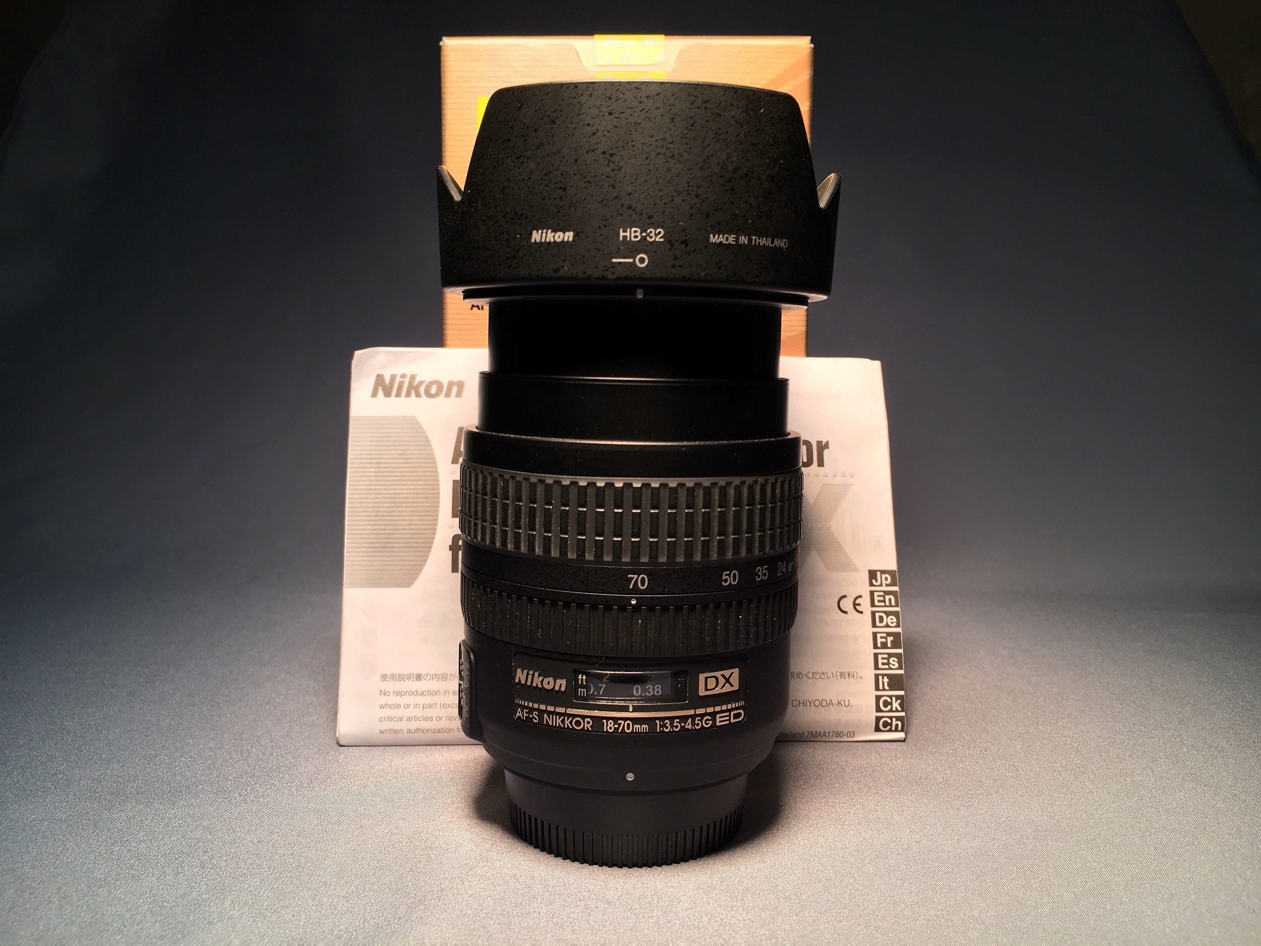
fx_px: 1056
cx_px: 630
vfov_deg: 48.2
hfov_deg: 61.7
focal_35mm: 29
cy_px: 473
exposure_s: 1/50
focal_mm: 4.15
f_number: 2.2
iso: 32
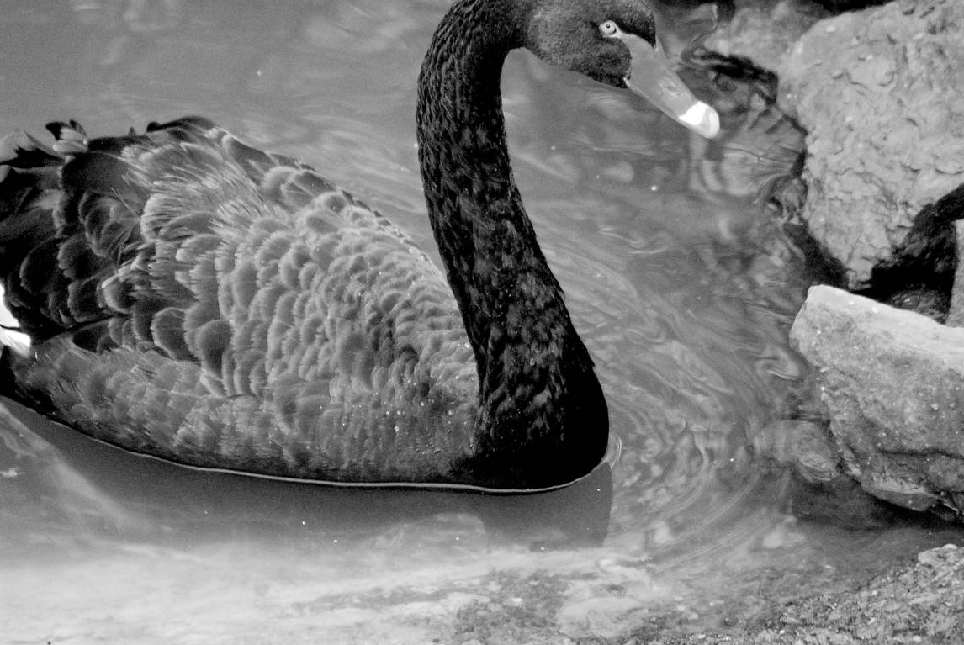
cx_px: 331
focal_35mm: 419
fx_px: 11233
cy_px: 269
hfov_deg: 4.9
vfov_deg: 3.3
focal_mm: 200
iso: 1600
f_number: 5.6
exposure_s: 1/60
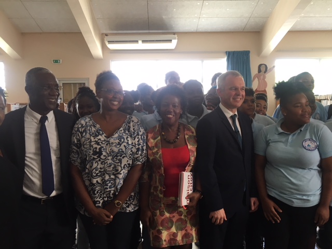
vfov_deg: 48.2
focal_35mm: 29
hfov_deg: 61.7
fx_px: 278
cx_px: 166
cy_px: 124
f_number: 2.2
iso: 80
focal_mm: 4.15
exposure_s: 1/33
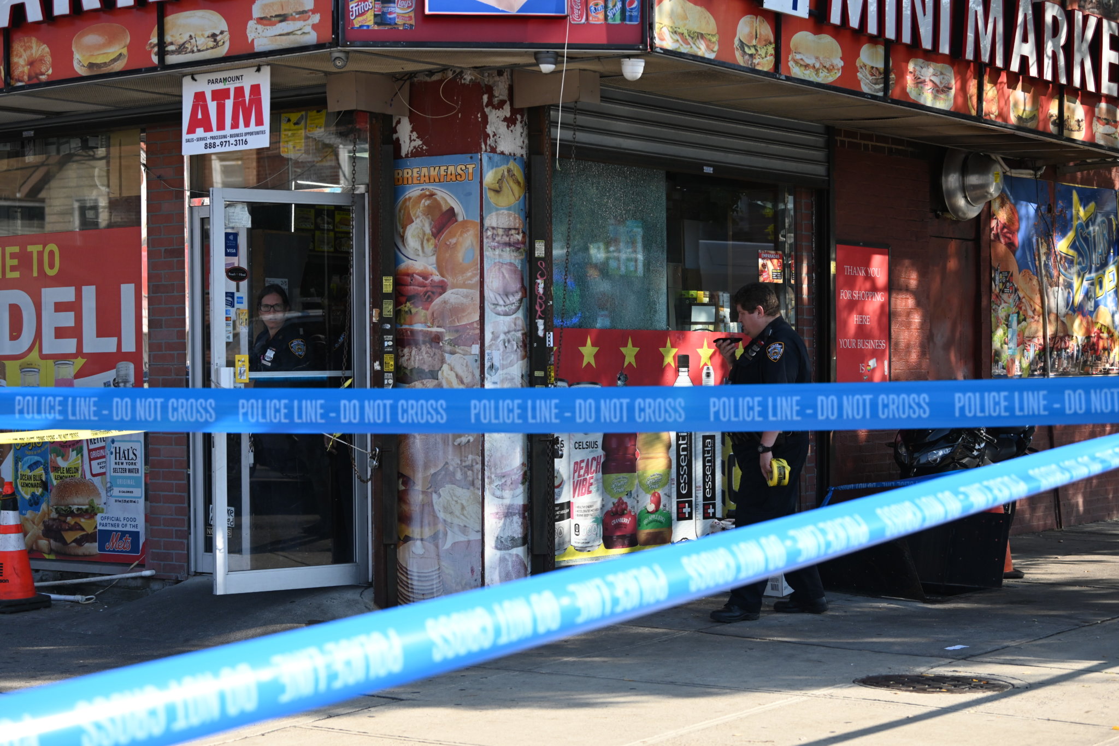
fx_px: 2175
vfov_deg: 19.5
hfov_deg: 28.8
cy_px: 373
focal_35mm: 70
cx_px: 560
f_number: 4
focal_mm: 70
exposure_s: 1/4000
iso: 800
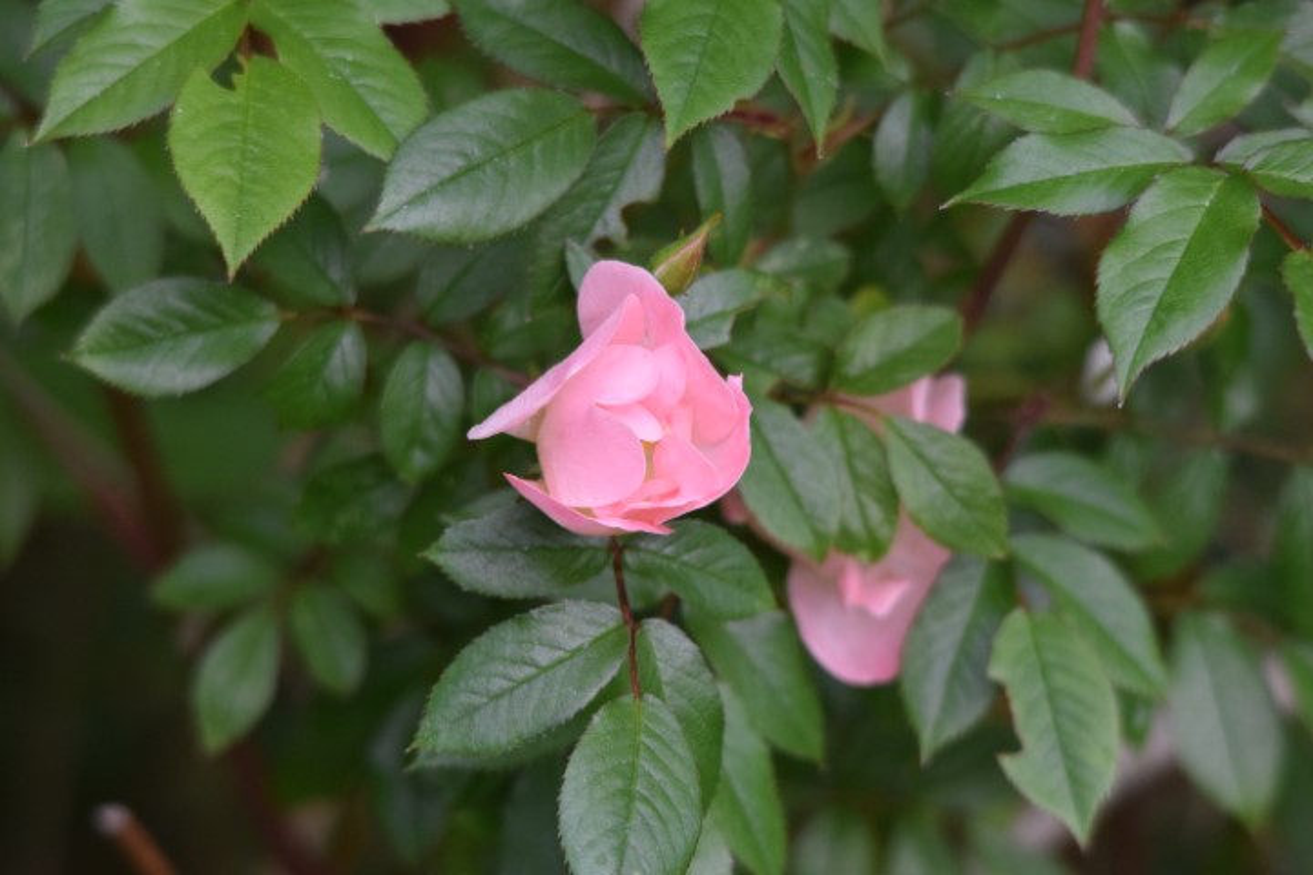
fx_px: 20788
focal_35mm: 570
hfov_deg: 3.6
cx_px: 656
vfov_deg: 2.4
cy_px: 438
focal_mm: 380
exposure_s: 1/1000
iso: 1600
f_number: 7.1
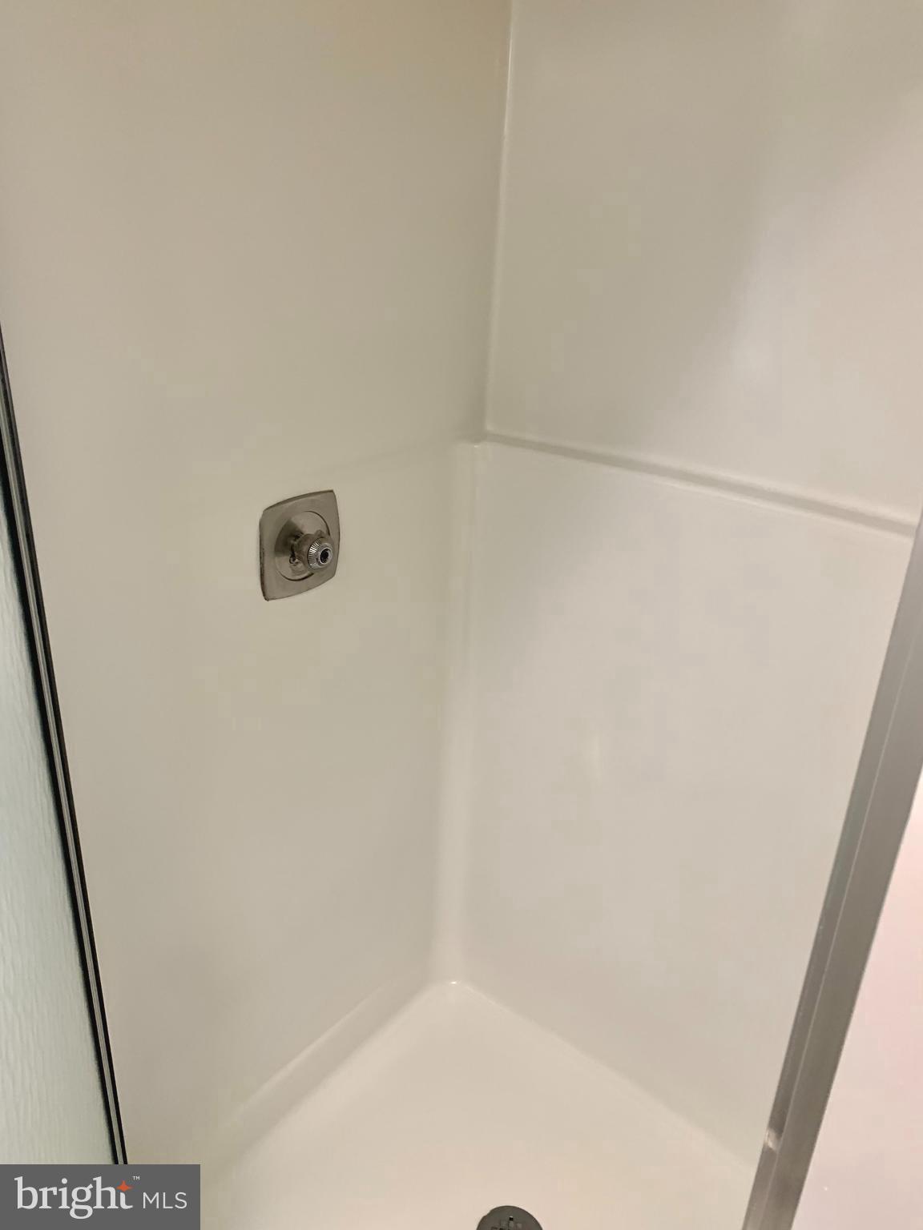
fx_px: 924
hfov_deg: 53.1
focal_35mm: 26
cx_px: 462
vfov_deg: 67.3
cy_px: 615
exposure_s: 1/60
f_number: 1.8
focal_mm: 4.25
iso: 125
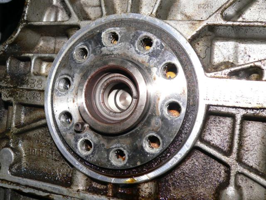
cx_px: 133
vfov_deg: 39.7
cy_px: 100
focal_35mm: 36
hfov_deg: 51.4
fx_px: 277
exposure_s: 1/60
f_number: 4
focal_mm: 6
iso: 100
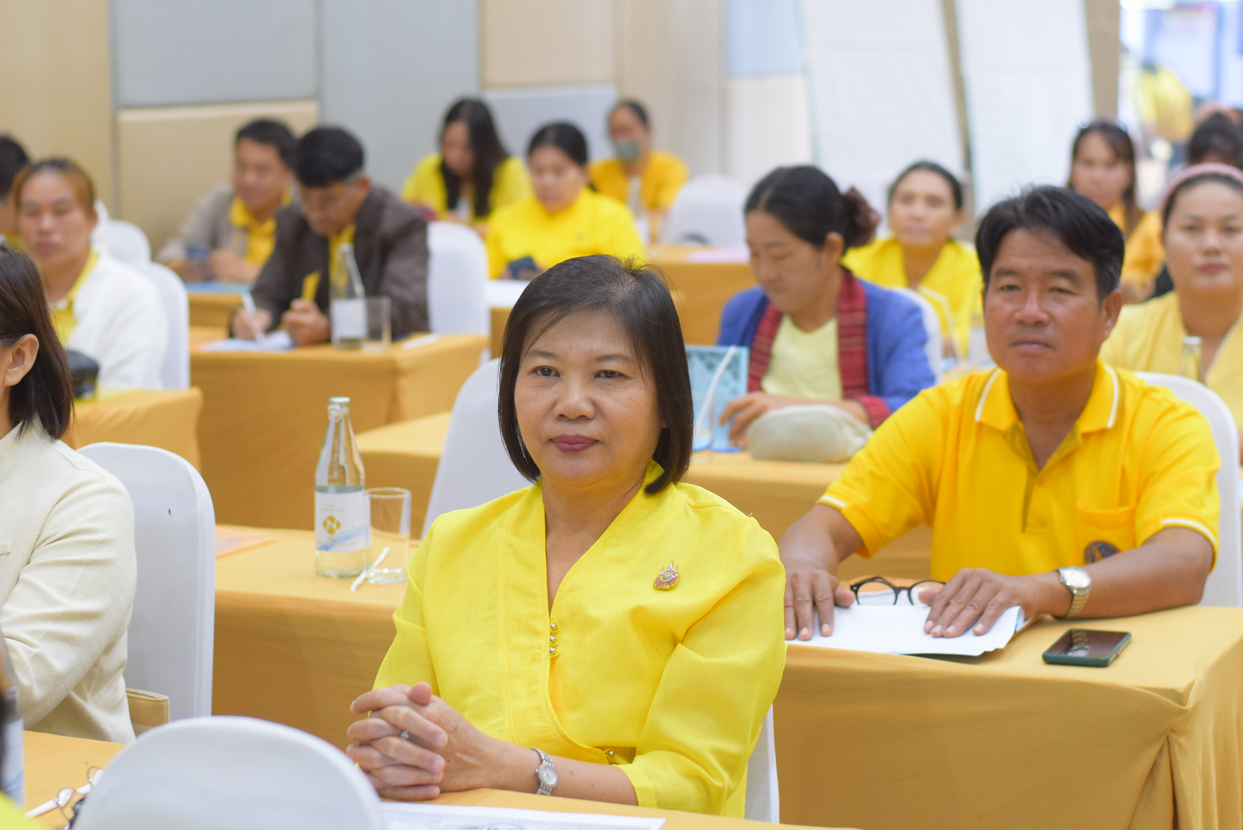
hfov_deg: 27.0
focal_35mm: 75
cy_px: 415
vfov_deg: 18.2
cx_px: 622
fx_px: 2590
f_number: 3.2
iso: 2000
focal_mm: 50
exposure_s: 1/80
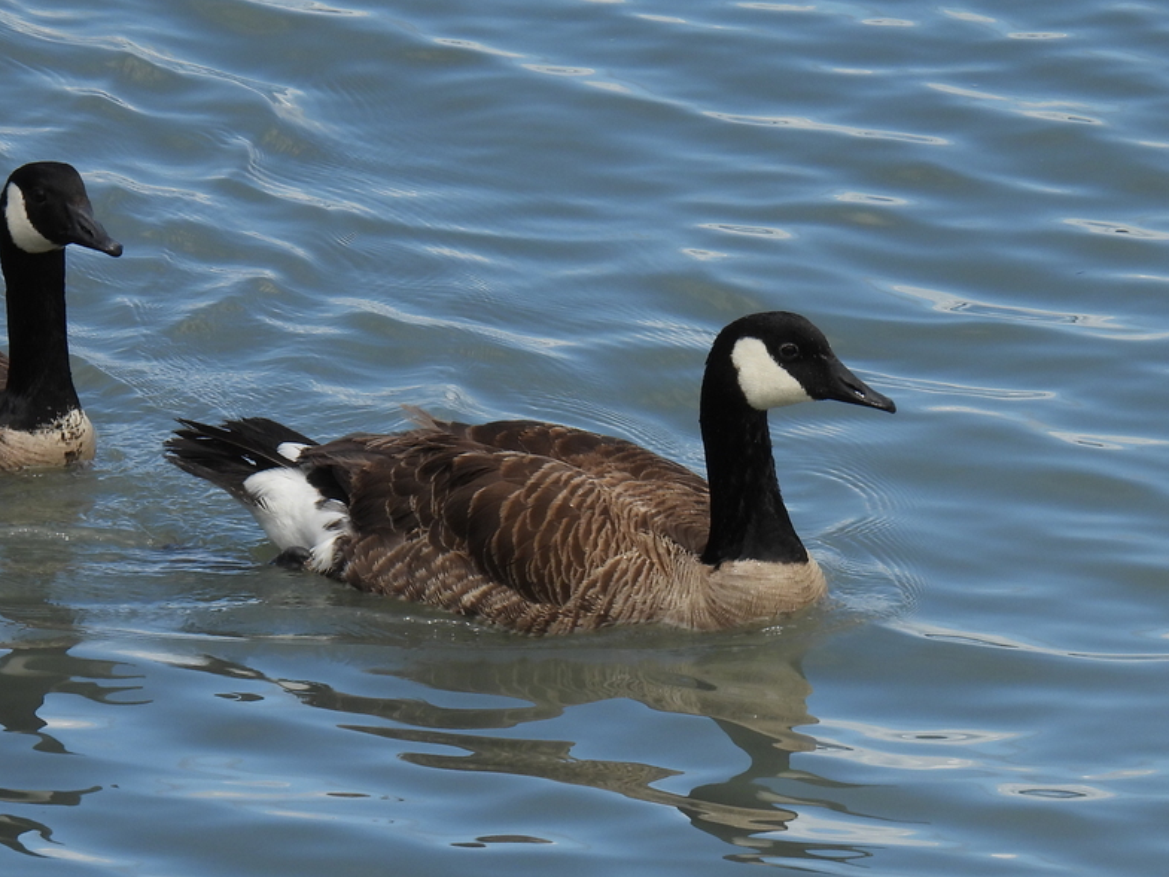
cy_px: 579
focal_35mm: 815
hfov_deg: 2.4
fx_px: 27527
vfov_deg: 1.8
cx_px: 536
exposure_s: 1/640
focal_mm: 89.2
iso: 100
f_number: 5
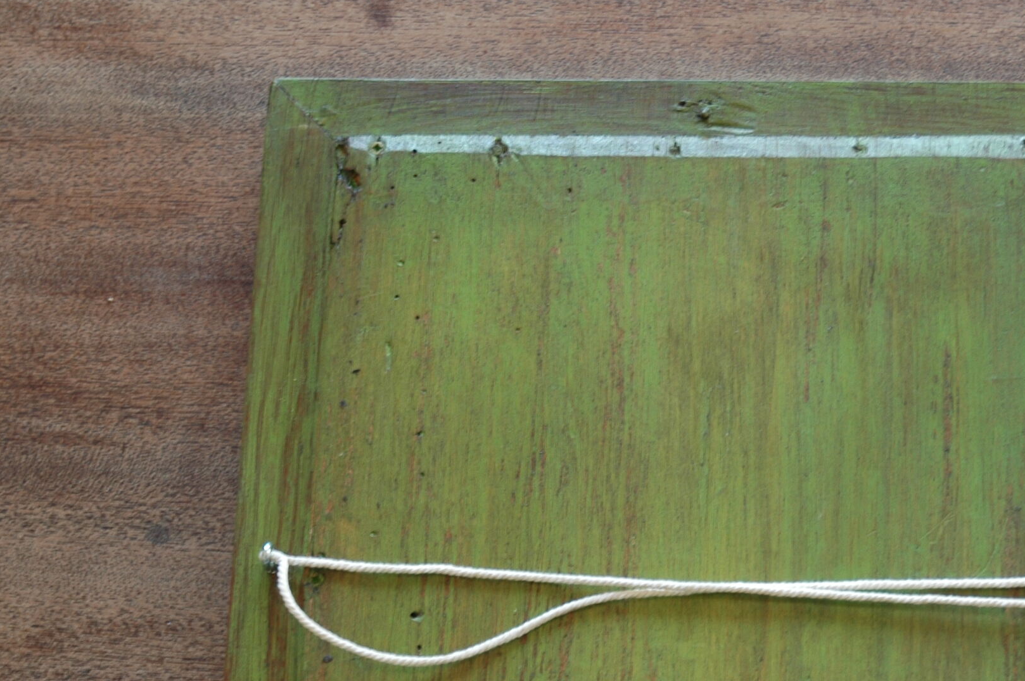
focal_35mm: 106
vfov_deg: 12.8
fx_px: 3015
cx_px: 708
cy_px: 630
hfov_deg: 19.2
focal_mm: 38
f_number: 4.2
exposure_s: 1/13
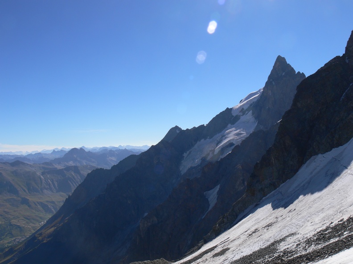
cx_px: 176
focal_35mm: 35
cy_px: 132
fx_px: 357
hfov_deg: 52.6
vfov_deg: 40.7
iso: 80
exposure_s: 1/400
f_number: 5.6
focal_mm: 7.4
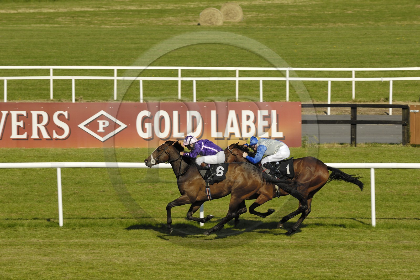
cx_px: 210
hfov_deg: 6.9
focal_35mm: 300
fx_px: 3499
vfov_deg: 4.6
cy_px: 140
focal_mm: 200
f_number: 6
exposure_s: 1/640
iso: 100
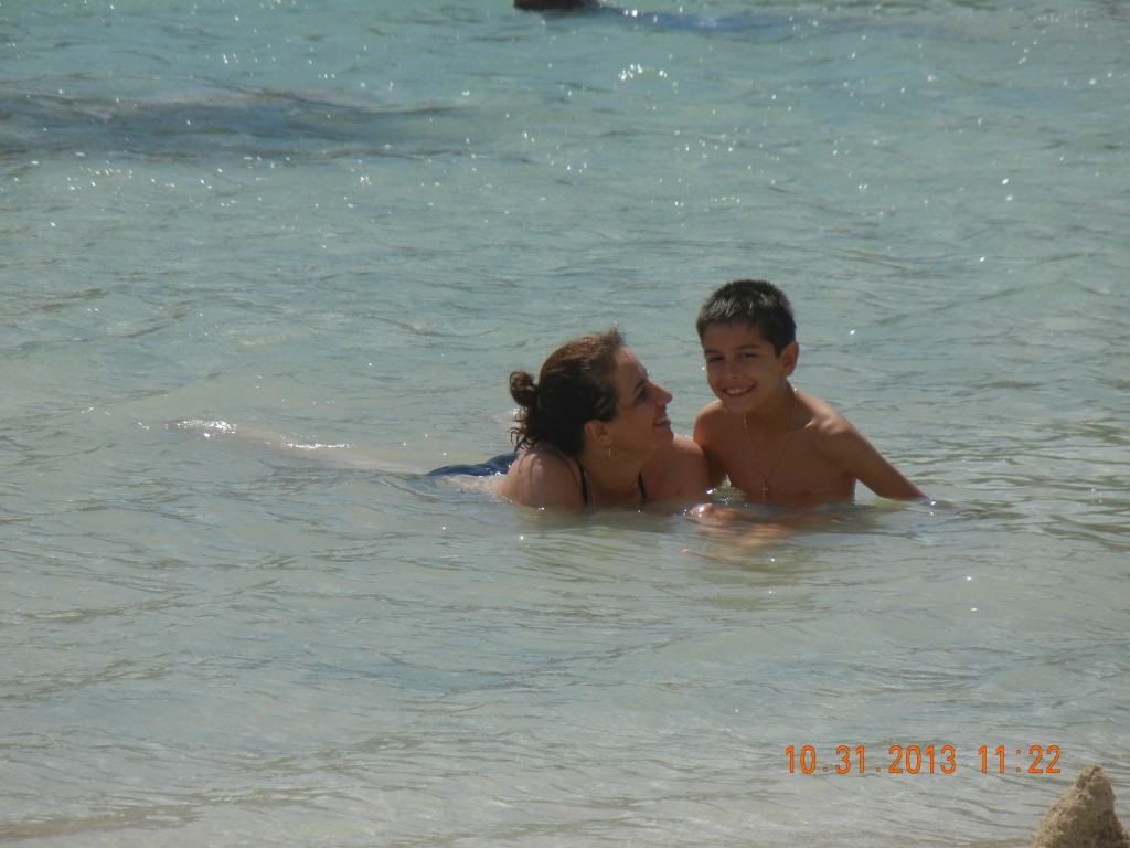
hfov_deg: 6.6
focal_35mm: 300
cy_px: 424
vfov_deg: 5.0
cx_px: 565
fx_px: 9793
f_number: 11.2
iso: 160
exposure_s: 1/360
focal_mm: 54
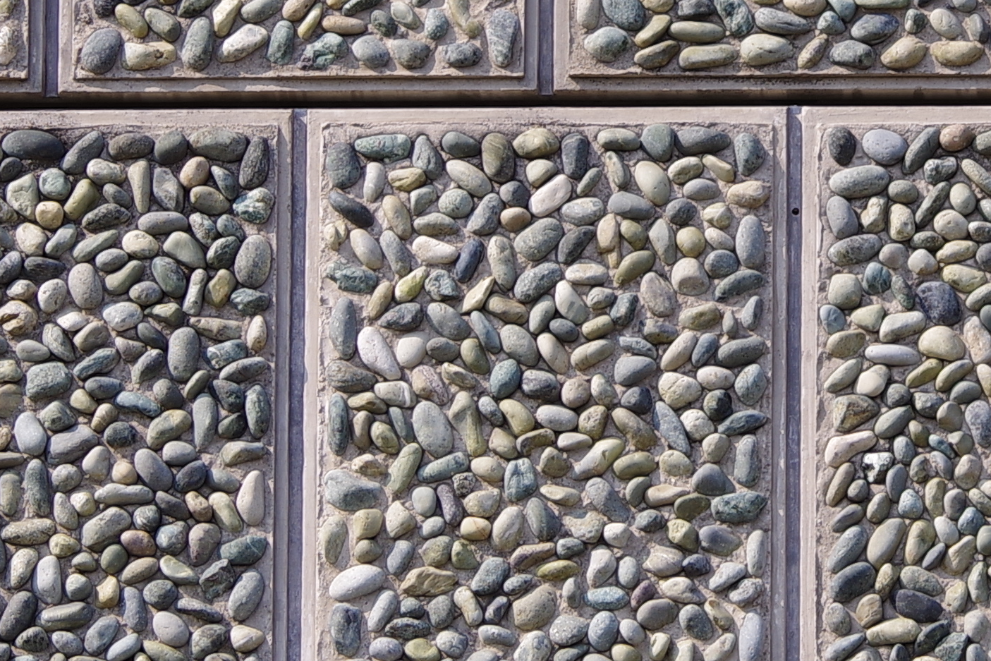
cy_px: 67
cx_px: 922
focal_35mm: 1048
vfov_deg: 1.3
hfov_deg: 2.0
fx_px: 28850
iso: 100
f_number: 11
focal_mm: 200
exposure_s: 1/100
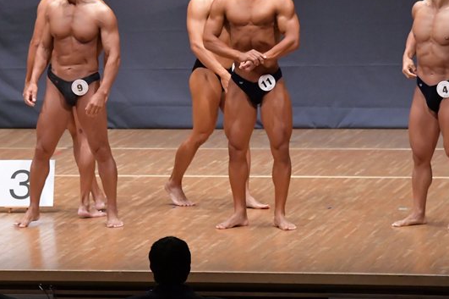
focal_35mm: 295
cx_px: 148
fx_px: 3676
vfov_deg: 4.6
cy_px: 102
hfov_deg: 7.0
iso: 8000
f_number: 5.6
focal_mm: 135
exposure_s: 1/400
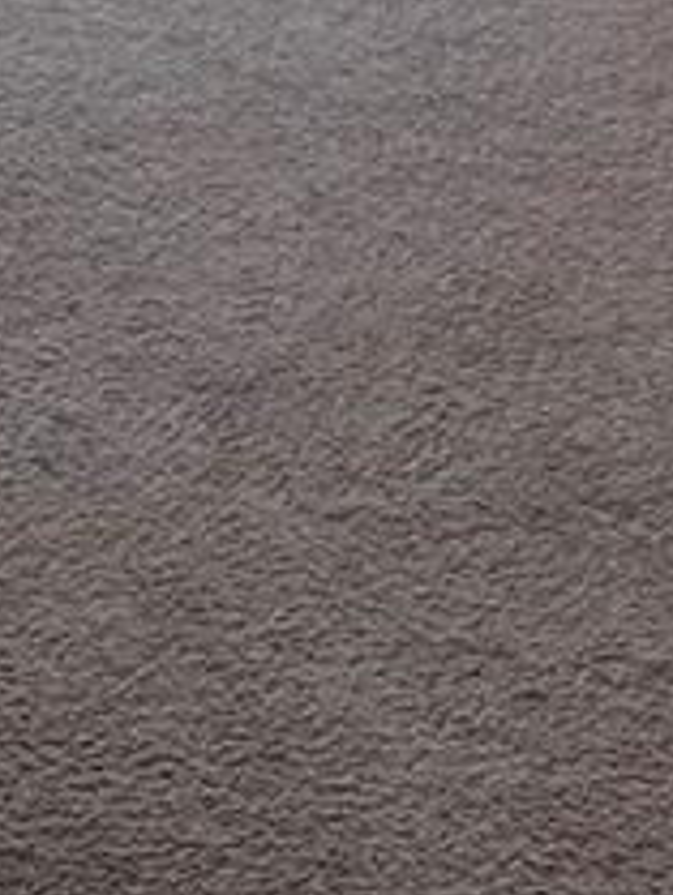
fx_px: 3574
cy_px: -1002
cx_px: 283
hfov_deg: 10.8
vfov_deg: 12.3
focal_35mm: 138
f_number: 1.78
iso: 80
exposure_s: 1/379
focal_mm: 6.76
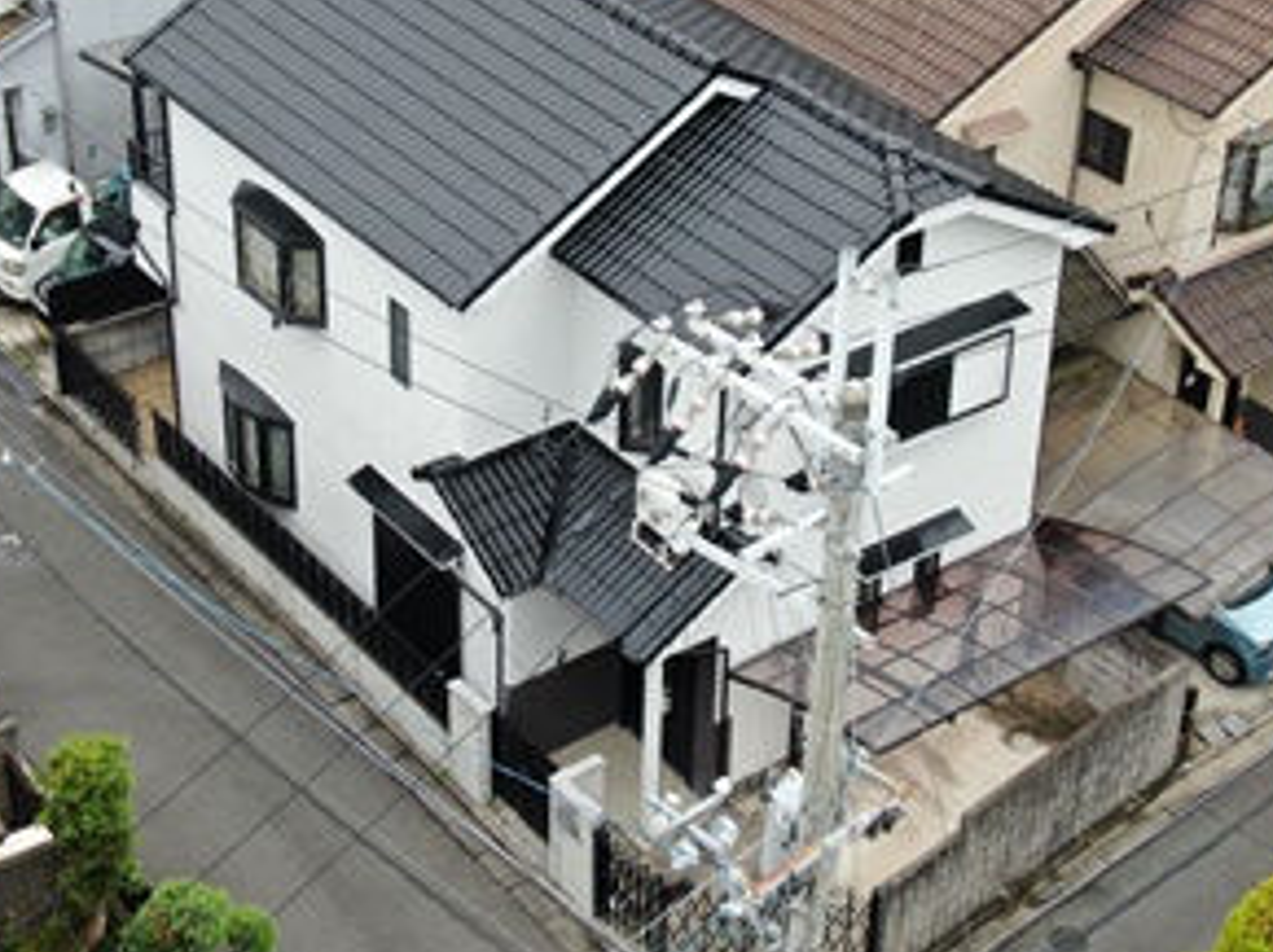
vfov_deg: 25.2
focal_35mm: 58
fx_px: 2131
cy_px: 404
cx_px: 632
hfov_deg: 33.3
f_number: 3.8
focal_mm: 8.6
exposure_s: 1/160
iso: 110
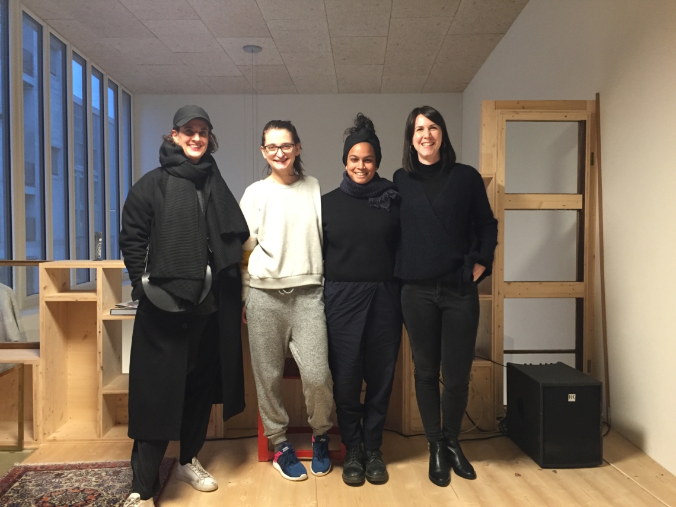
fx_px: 566
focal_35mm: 29
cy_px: 254
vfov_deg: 48.2
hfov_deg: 61.7
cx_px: 338
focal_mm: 4.15
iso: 250
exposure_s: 1/33
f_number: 2.2
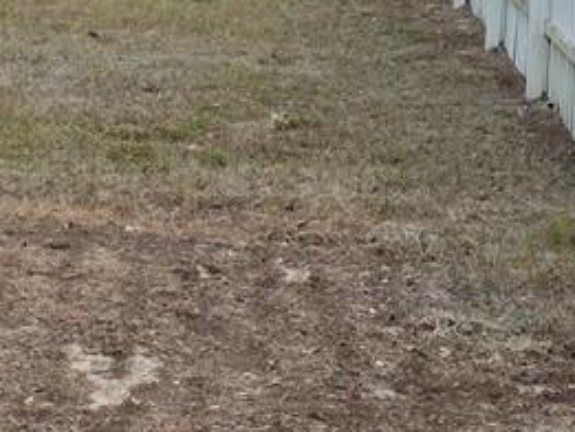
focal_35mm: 141
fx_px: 2343
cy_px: 0
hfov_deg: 13.9
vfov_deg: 10.4
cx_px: 123
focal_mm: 6.3
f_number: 1.7
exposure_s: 1/5778
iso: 80
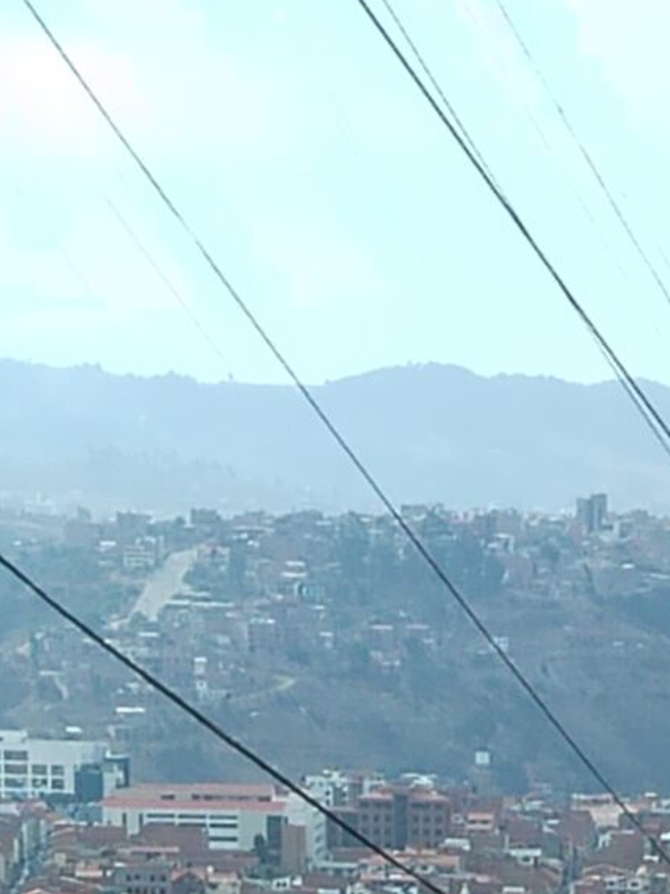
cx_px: 716
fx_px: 5626
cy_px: 1550
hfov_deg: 6.8
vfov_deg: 8.7
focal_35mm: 218
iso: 173
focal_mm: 5.25
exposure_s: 1/900
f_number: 1.75
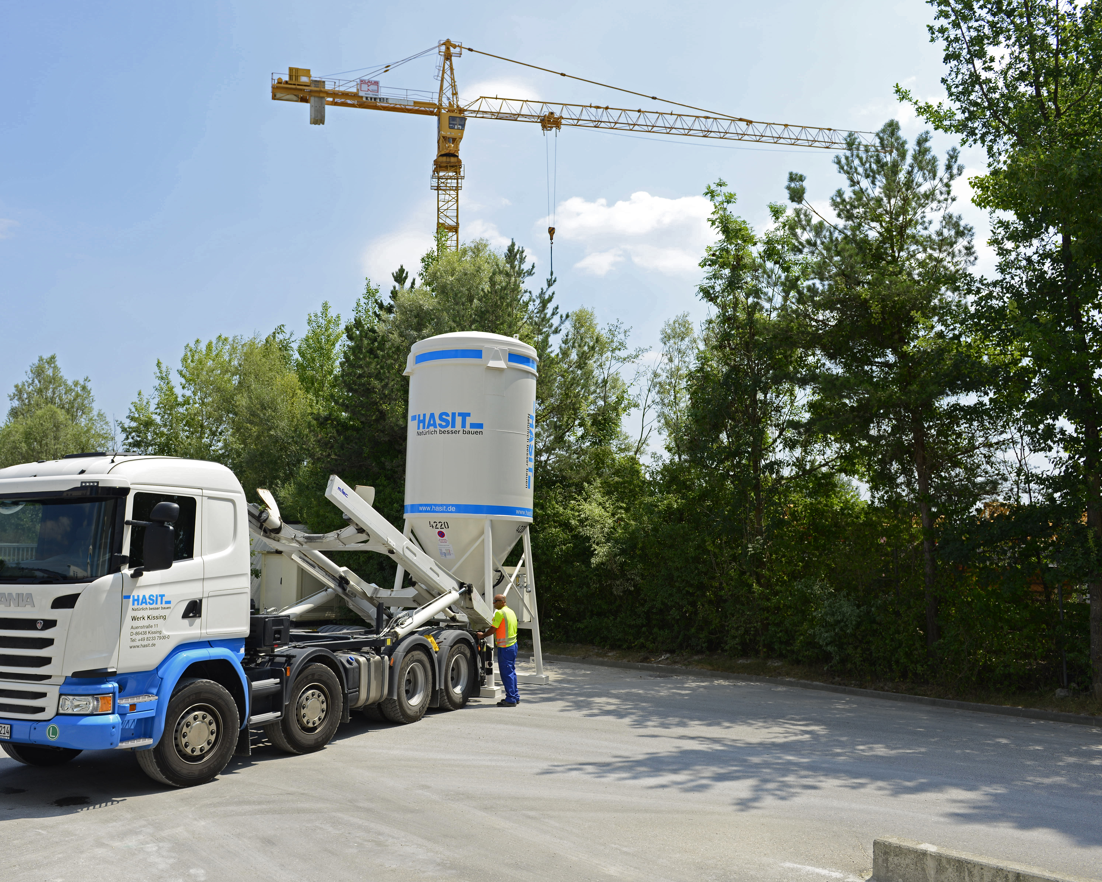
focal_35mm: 30
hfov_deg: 58.6
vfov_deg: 48.5
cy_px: 436
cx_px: 486
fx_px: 978
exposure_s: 1/640
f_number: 5.6
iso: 100
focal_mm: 26
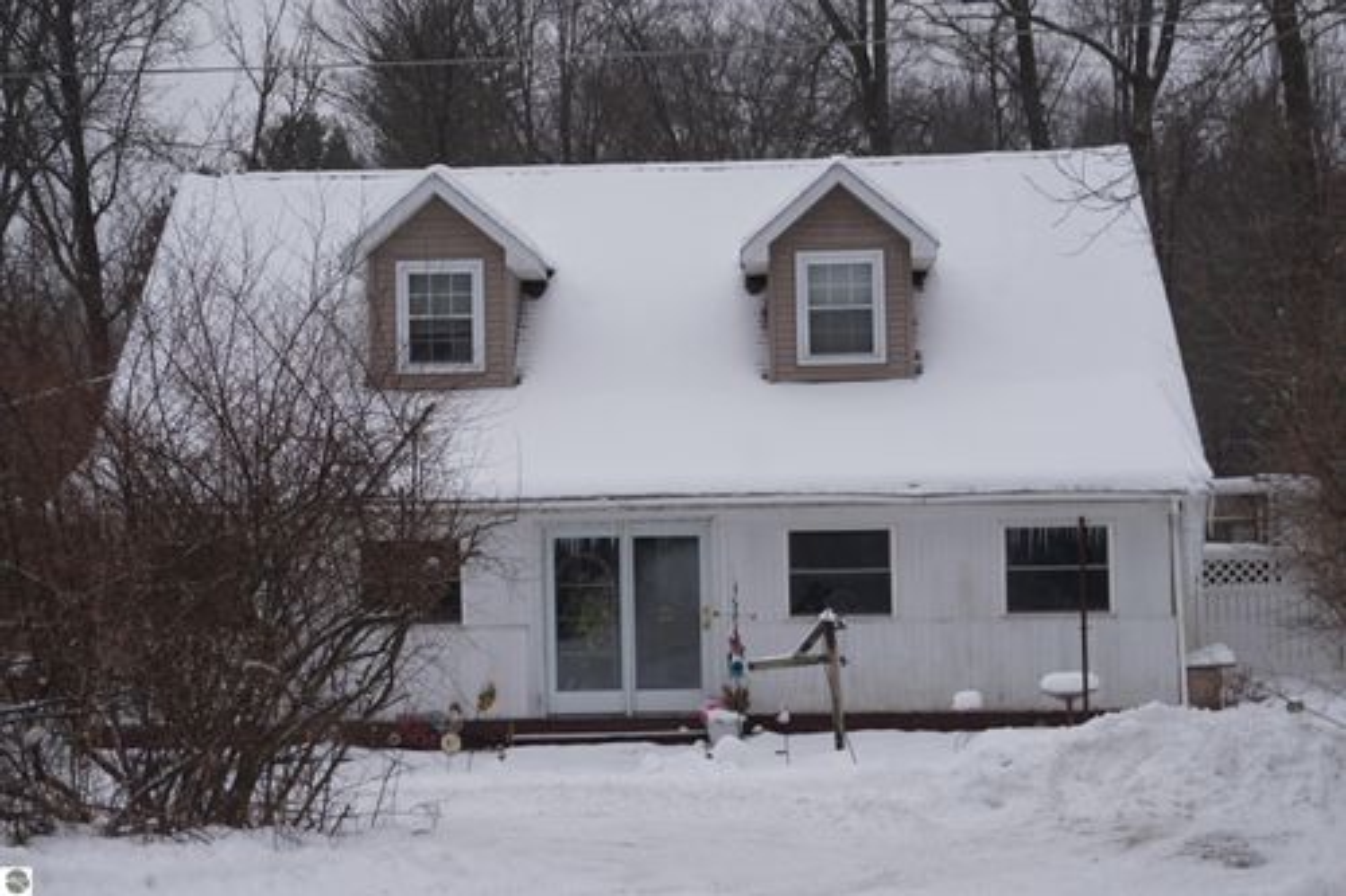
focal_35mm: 60
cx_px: 673
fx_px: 2242
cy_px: 448
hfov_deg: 33.4
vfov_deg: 22.6
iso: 100
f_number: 5.6
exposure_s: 1/160
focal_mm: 40
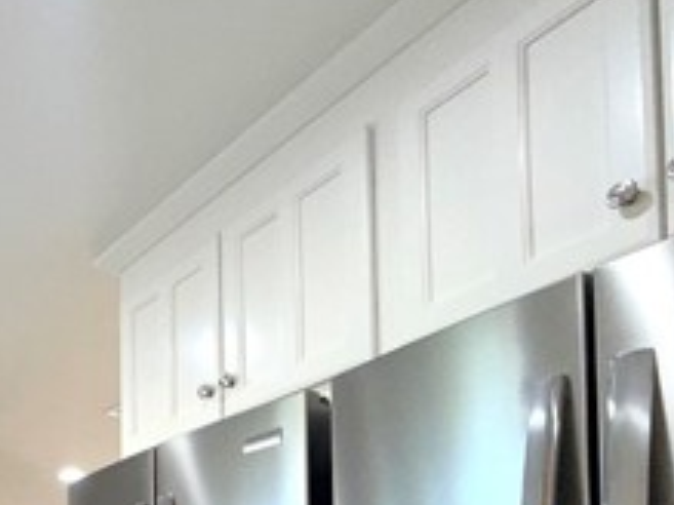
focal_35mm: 41
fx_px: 798
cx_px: -74
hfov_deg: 37.9
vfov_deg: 28.9
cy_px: 647
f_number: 2.2
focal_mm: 2.22
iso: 80
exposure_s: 1/122
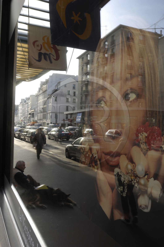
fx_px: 206
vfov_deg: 62.0
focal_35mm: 30
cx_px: 82
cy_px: 124
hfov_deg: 43.5
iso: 100
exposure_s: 1/60
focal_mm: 20
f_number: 4.8
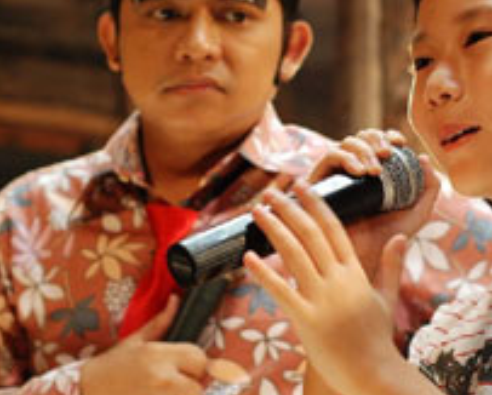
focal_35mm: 156
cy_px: 168
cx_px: 325
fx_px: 2275
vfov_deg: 9.9
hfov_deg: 12.3
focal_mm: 50
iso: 800
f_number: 4
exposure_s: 1/60
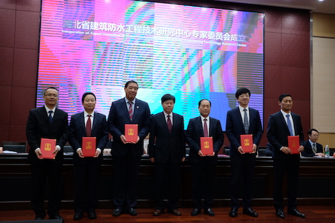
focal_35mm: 35
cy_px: 112
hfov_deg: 54.5
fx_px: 325
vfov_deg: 37.8
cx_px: 168
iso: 3200
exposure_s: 1/500
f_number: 2
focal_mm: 23
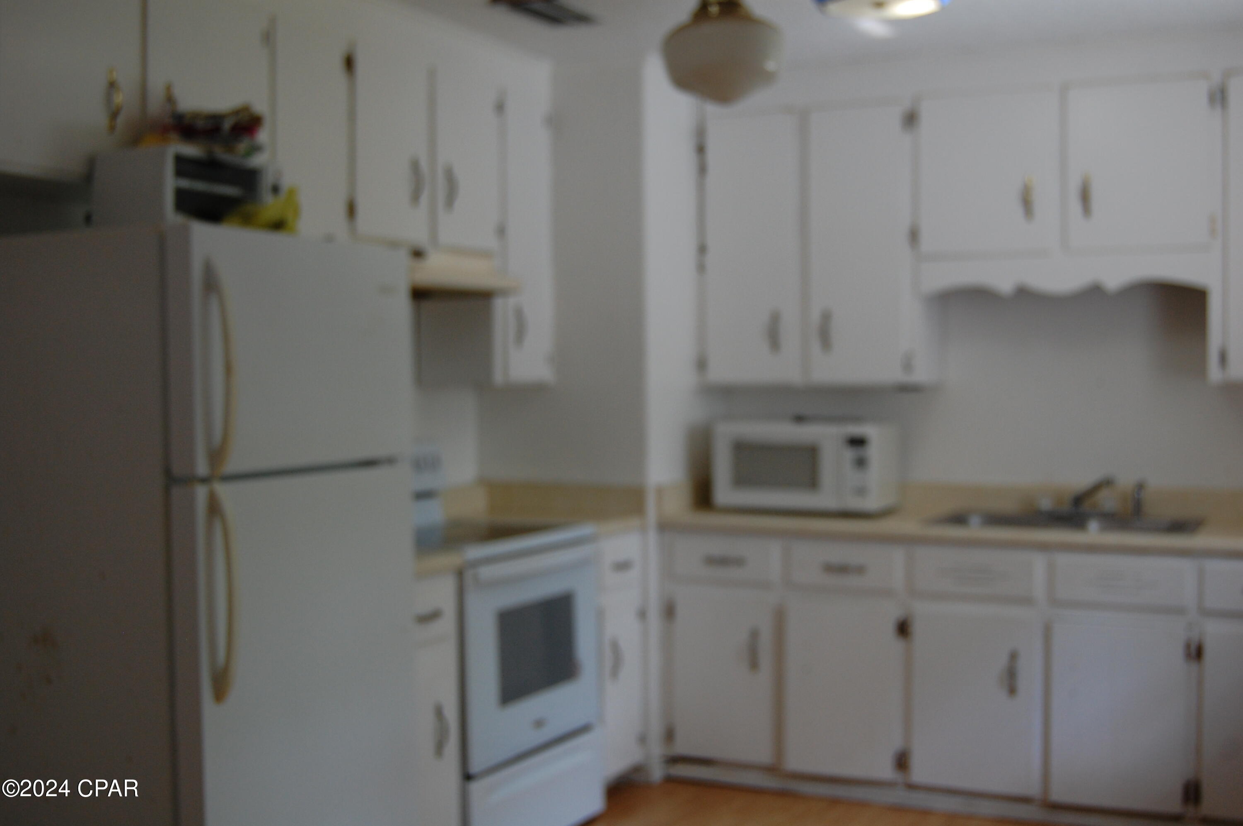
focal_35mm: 45
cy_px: 413
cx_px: 622
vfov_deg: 29.8
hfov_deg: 43.6
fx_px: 1552
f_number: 4.5
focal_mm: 30
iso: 400
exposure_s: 1/80
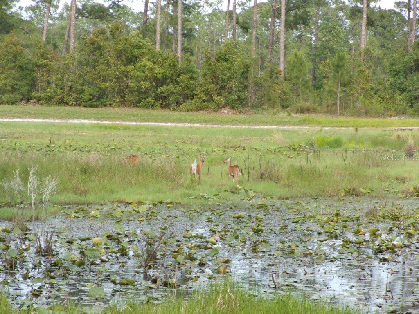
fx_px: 1719
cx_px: 210
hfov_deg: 13.9
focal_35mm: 142
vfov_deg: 10.4
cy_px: 157
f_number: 6.3
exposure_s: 1/85
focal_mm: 25.5
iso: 80
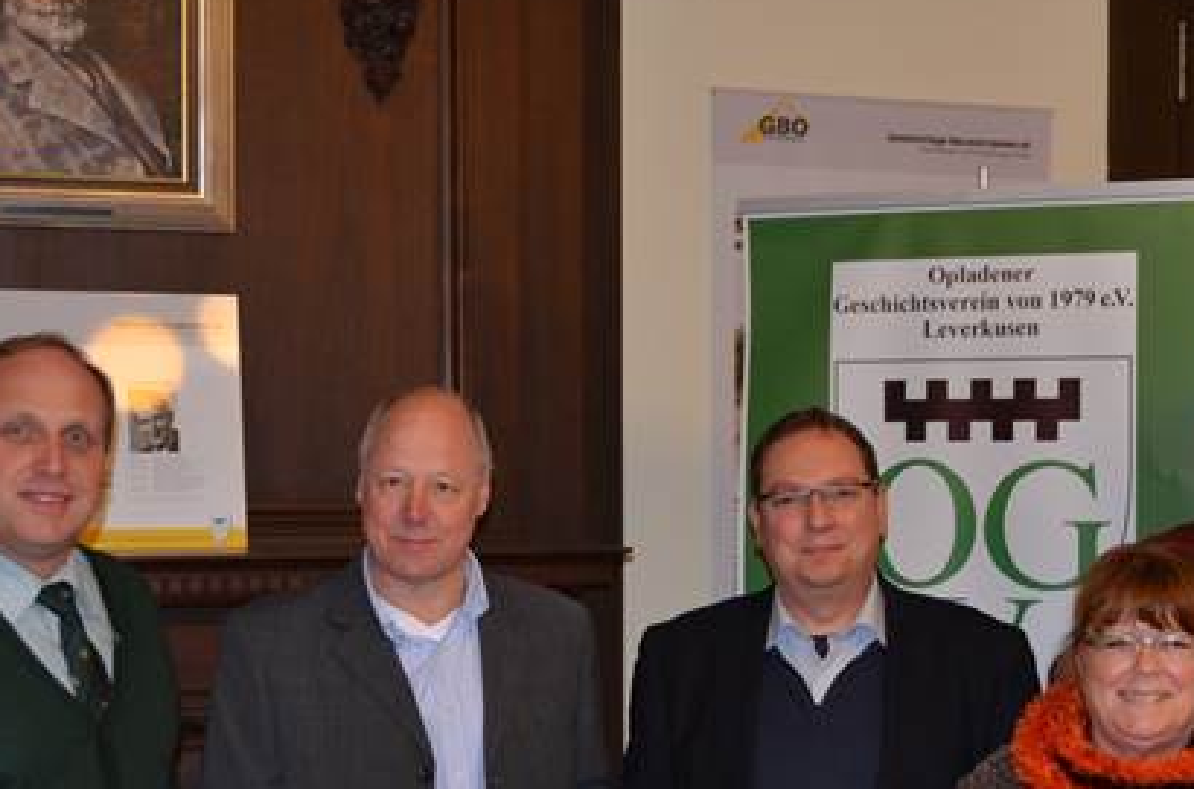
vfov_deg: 16.4
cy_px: 681
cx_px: 810
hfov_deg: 24.7
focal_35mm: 82
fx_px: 2712
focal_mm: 28
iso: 800
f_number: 4.5
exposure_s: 1/60
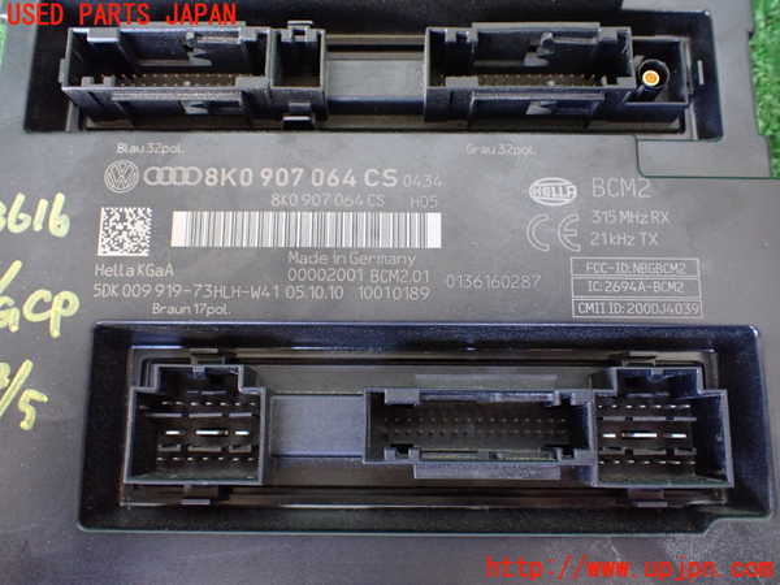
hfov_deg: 60.0
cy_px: 292
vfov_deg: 46.8
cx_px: 390
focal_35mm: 30
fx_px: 676
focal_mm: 5.4
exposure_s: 1/50
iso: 800
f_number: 2.3
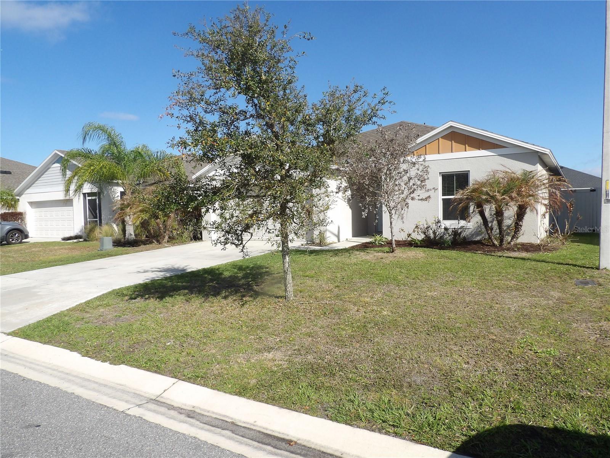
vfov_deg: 56.8
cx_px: 305
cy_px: 229
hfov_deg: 71.6
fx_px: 423
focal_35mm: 24
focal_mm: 4.3
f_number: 4.6
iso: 100
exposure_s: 1/550
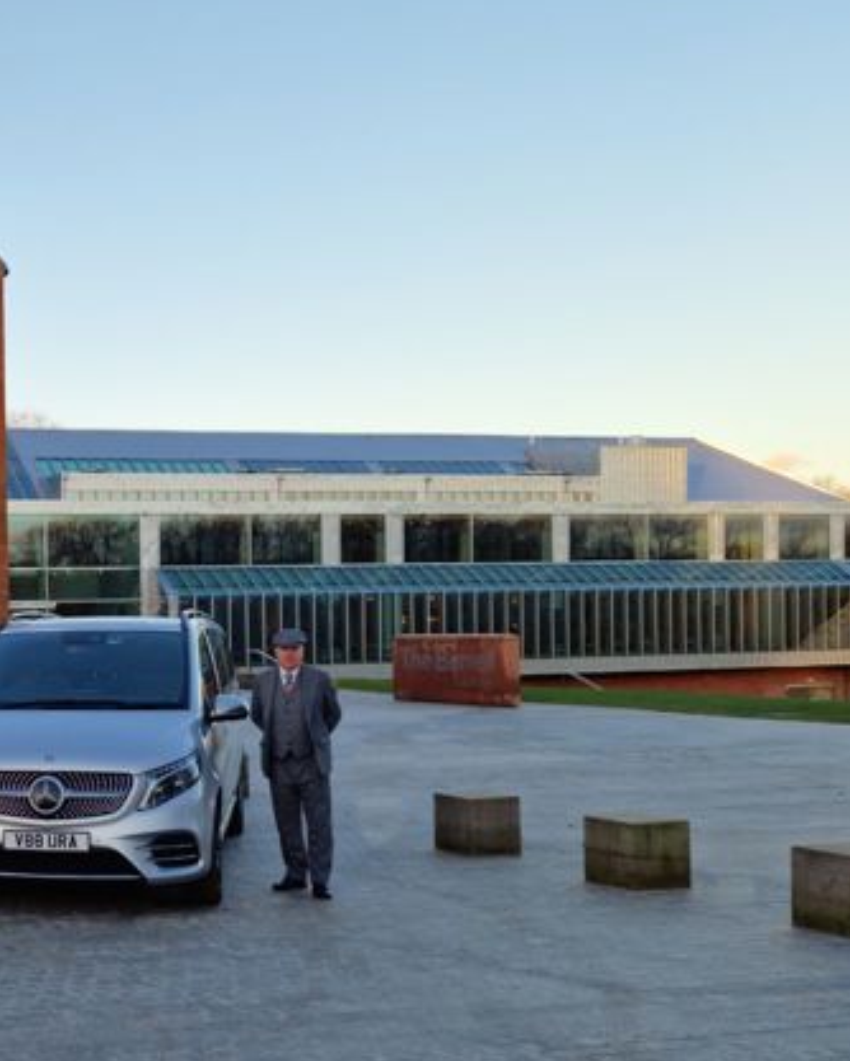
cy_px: 522
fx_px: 974
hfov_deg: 46.4
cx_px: 280
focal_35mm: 31
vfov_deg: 57.2
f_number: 1.8
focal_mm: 6.4
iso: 50
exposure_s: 1/156
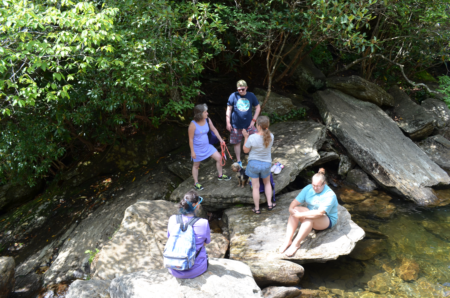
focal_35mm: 27
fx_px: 337
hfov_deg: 67.5
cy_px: 149
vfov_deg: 47.7
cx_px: 225
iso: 200
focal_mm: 18
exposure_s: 1/160
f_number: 6.3
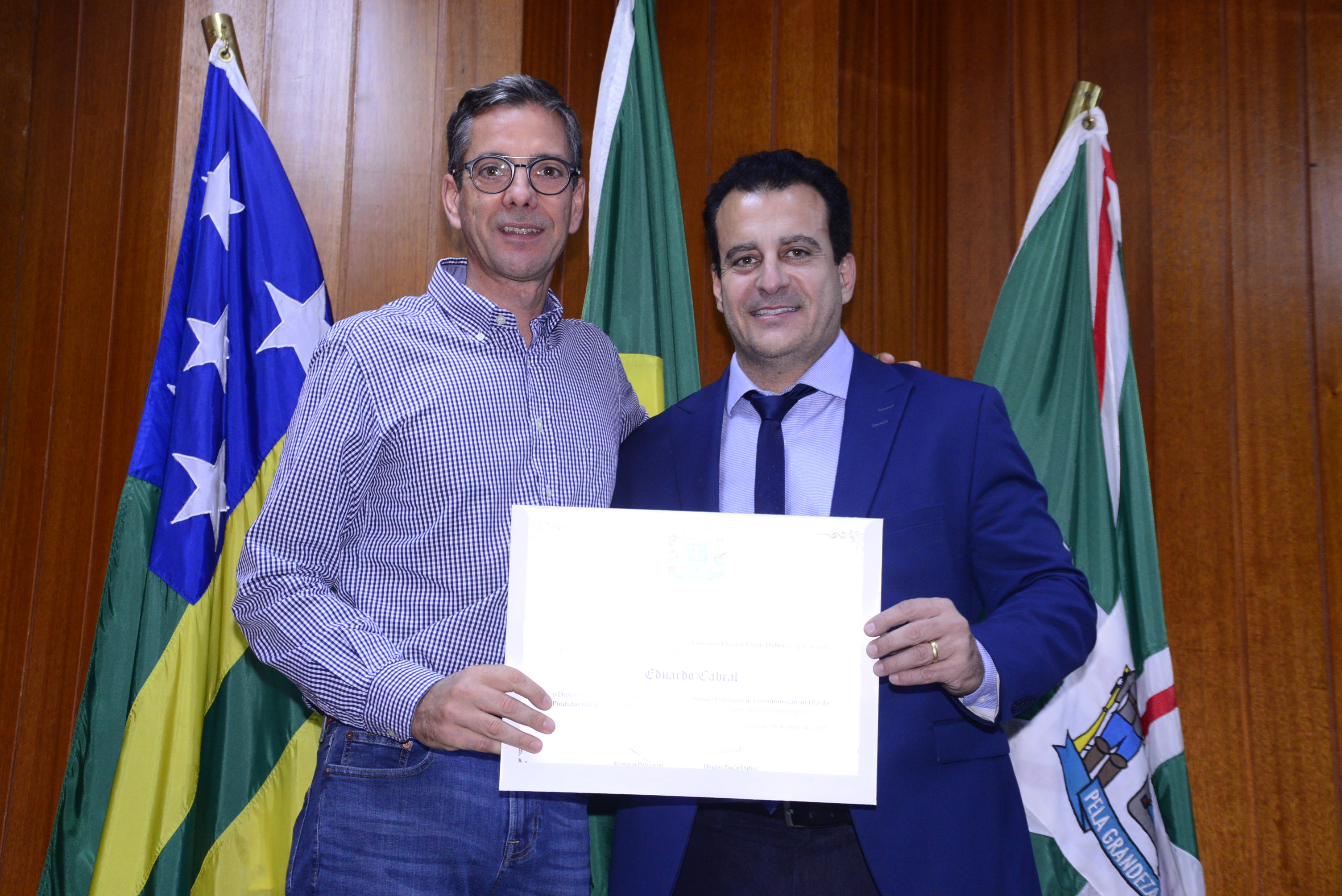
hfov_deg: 34.5
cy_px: 448
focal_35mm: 58
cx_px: 671
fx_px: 2163
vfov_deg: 23.4
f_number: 6.3
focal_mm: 58
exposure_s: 1/60
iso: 2500
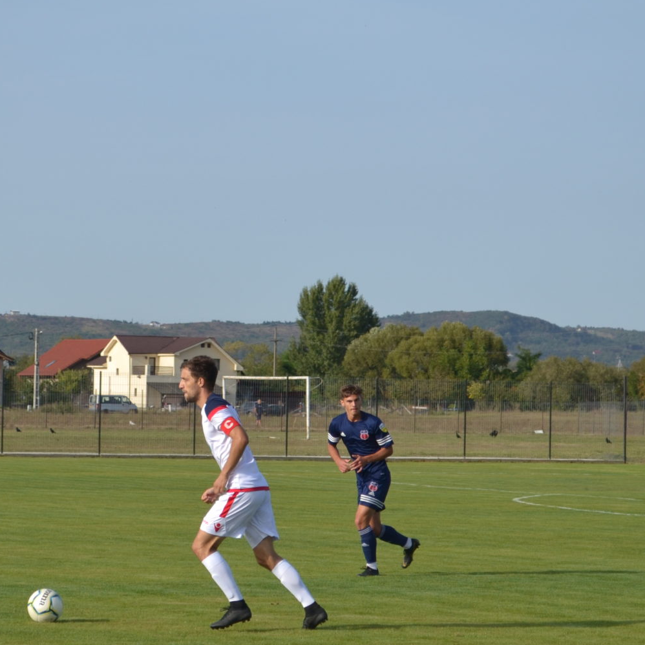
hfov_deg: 11.1
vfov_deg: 11.1
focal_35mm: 157
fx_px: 3310
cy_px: 296
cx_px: 251
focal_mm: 48
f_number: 5.3
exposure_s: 1/500
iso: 100
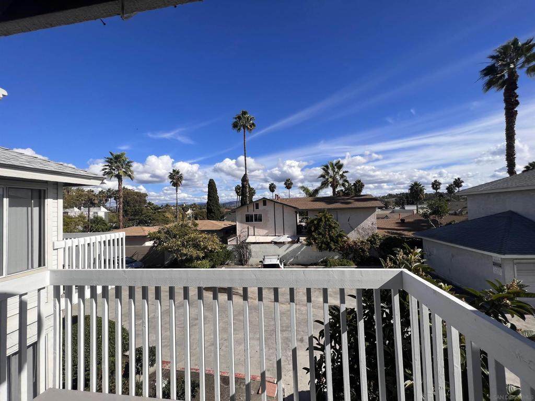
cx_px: 268
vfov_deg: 89.9
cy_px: 200
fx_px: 201
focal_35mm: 13
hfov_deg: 106.2
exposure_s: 1/2538
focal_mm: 1.57
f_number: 1.8
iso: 32
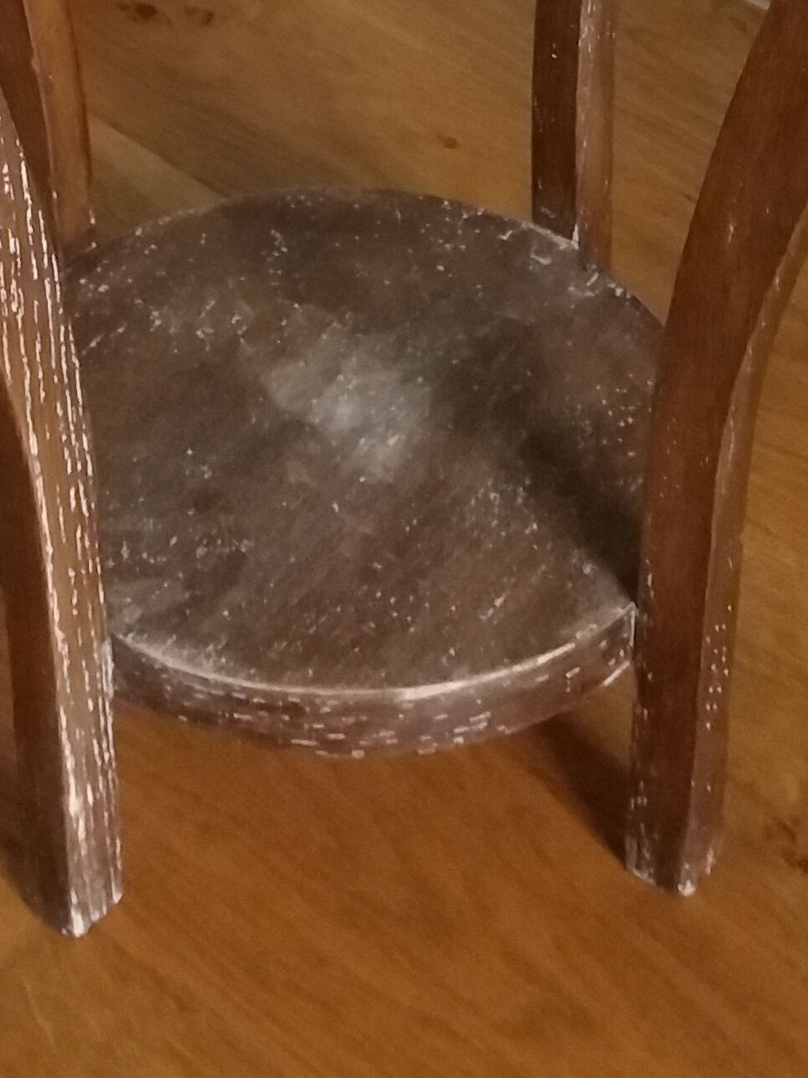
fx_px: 2801
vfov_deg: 19.6
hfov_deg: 16.4
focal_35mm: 90
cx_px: 325
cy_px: -408
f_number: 1.9
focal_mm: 3.7
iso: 320
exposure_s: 1/17
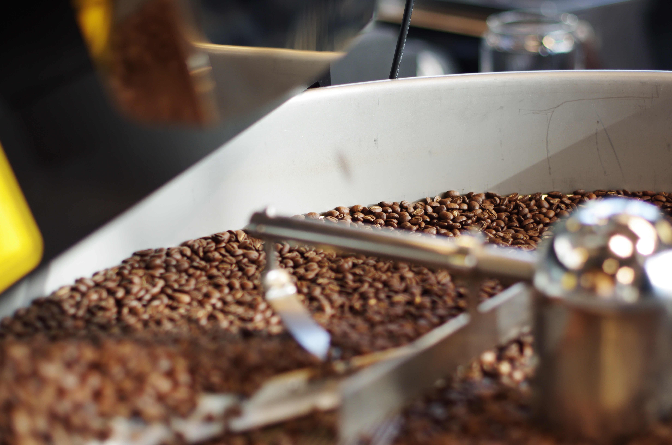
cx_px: 336
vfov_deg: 18.1
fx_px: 1397
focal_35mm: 75
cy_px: 222
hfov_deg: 27.0
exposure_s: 1/100
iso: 200
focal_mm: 50
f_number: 2
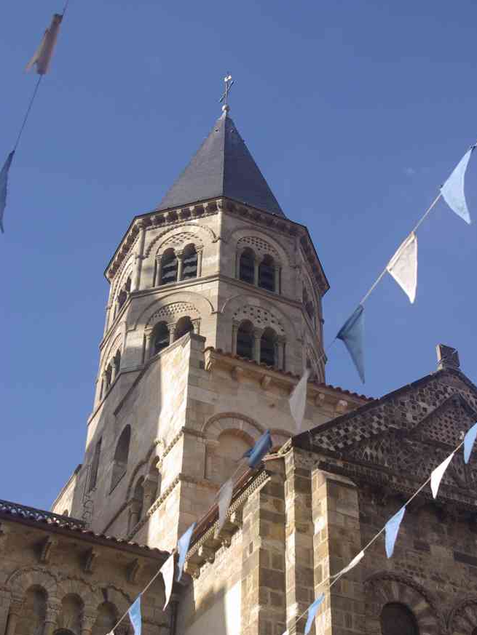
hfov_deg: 26.8
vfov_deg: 35.1
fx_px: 1002
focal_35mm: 55
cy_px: 363
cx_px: 241
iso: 100
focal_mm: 33
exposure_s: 1/125
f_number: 6.7
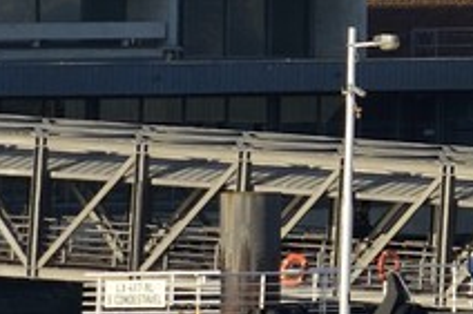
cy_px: -441
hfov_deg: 1.4
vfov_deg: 0.9
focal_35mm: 1506
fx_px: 19771
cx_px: 1738
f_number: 5.6
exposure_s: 1/400
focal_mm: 200
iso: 100
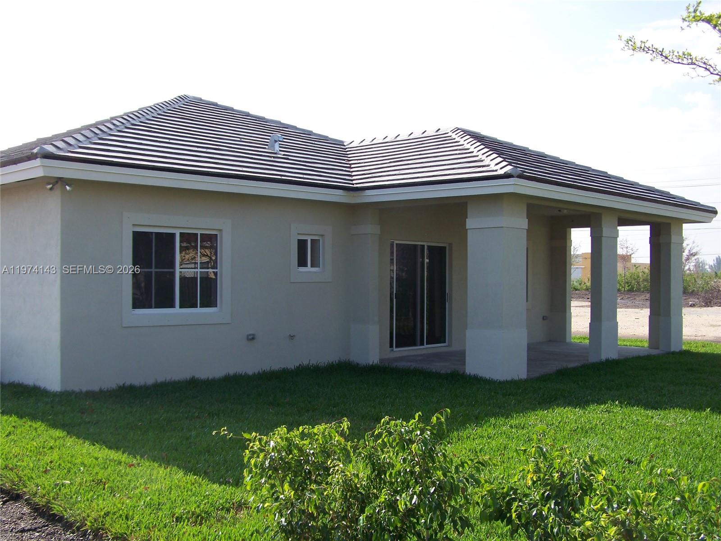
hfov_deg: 49.0
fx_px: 791
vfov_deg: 37.7
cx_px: 360
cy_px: 270
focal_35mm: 38
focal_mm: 6.3
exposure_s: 1/320
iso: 64
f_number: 4
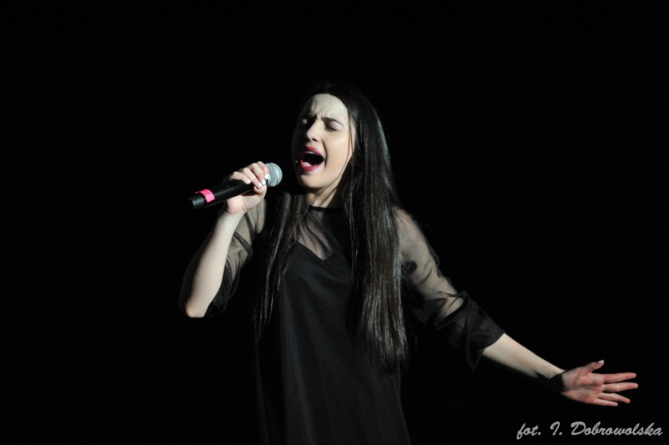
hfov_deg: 10.3
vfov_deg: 6.9
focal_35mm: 200
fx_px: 3714
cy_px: 222
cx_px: 334
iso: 3200
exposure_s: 1/250
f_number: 2.8
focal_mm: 200
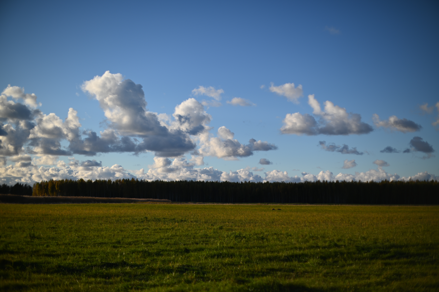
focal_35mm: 50
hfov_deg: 39.6
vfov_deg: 27.0
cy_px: 146
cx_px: 220
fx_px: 609
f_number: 1.4
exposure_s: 1/8000
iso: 100
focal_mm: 50
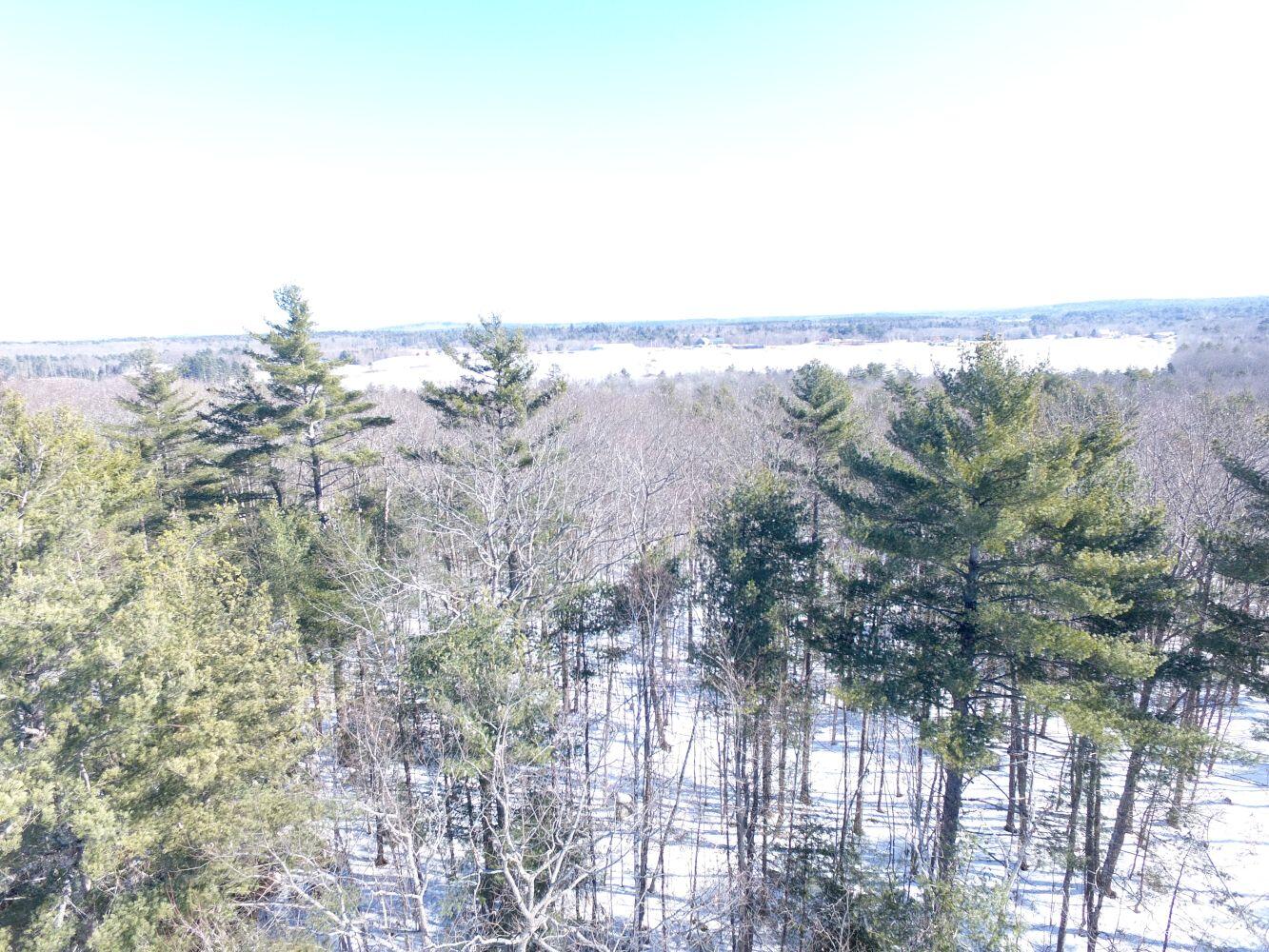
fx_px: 733
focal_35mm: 20
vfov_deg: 66.0
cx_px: 634
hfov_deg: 81.7
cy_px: 476
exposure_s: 1/200
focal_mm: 3.61
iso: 100
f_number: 2.8
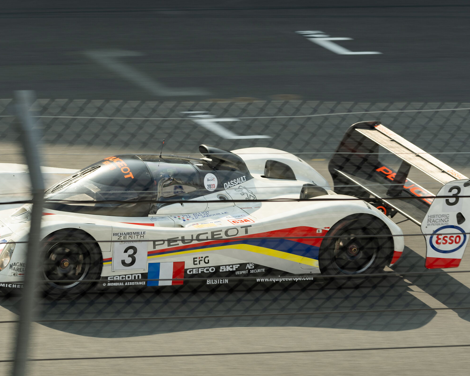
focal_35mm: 331
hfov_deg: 5.8
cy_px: 188
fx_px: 4604
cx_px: 202
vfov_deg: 4.7
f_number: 7.1
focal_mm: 190
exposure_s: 1/250
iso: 200
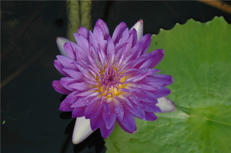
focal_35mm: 78
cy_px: 76
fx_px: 500
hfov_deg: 26.0
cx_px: 116
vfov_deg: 17.5
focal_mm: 52
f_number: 8
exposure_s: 1/250
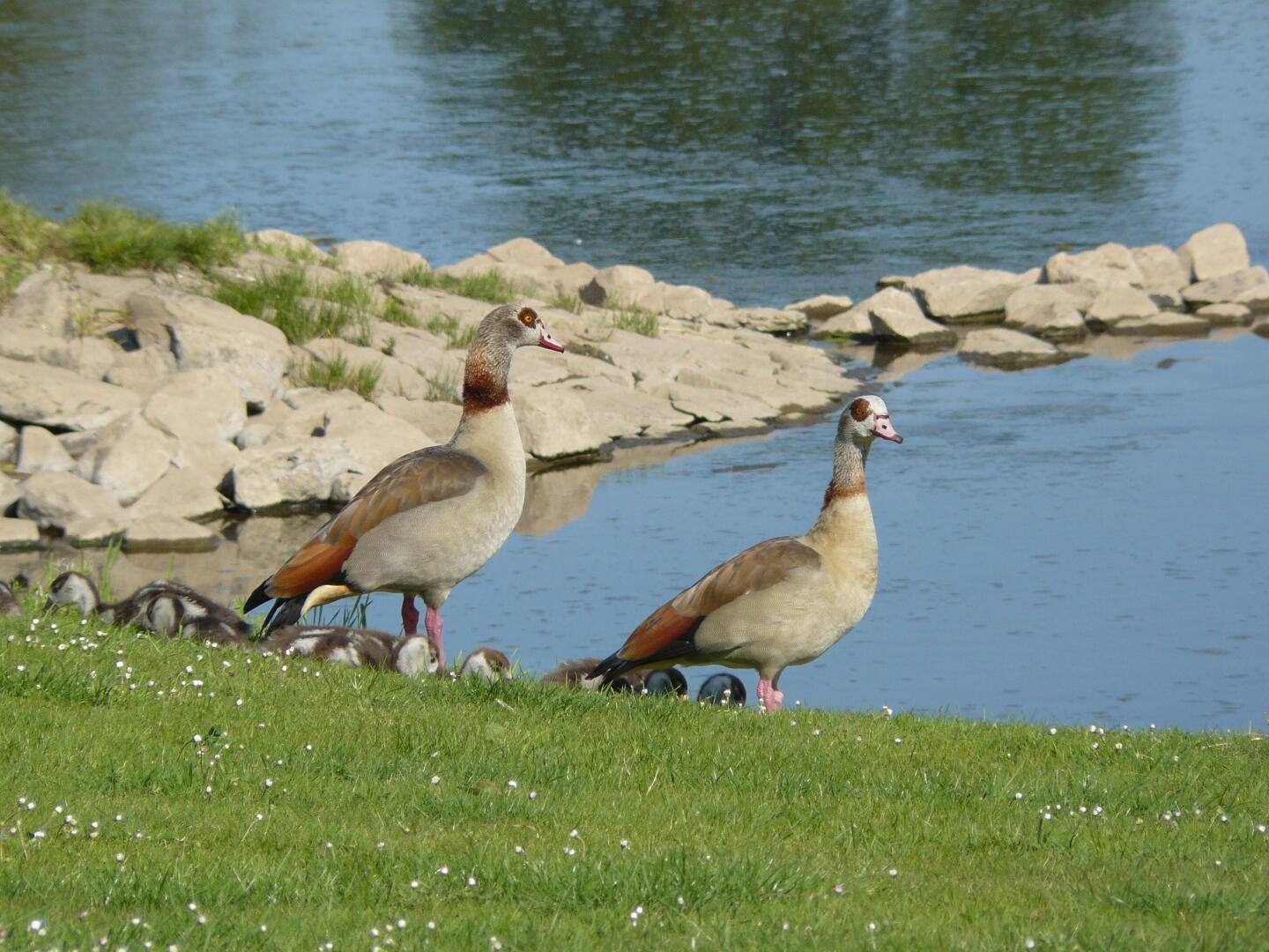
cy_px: 476
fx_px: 15837
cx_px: 634
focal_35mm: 432
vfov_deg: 3.4
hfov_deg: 4.6
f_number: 5.6
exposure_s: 1/400
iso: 100
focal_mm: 72
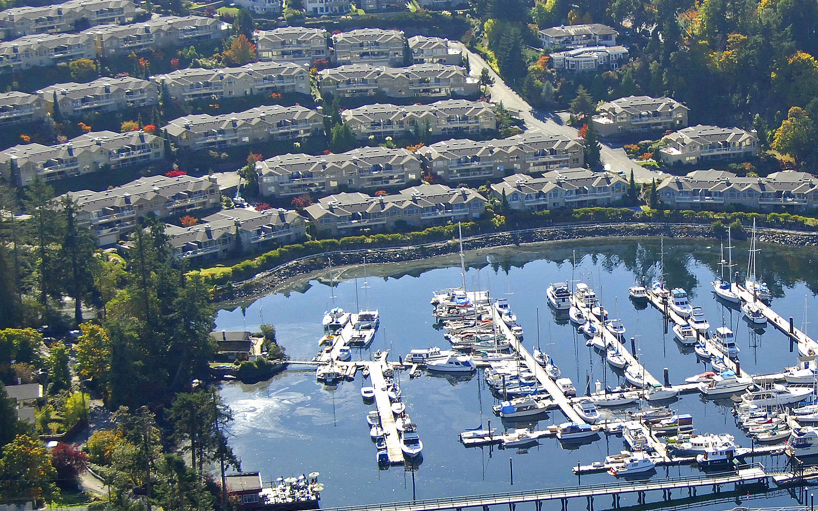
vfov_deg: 13.2
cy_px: 317
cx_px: 603
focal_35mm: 99
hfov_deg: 20.8
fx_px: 2207
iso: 400
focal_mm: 32
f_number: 5.3
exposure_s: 1/1000
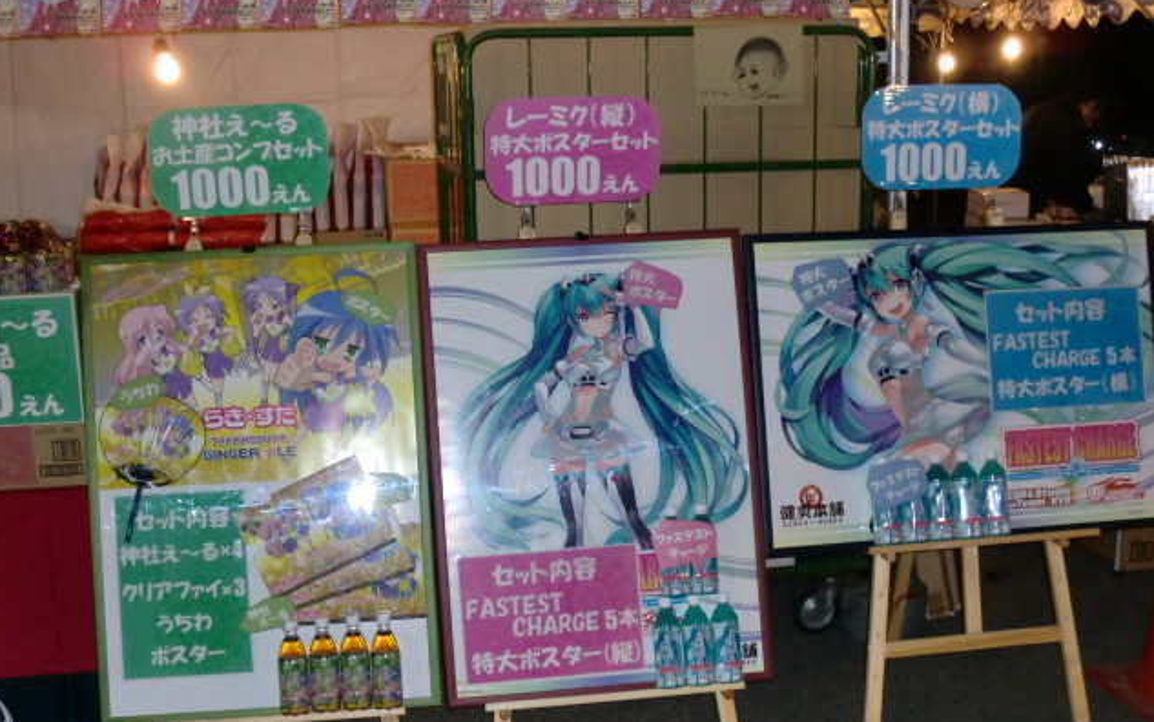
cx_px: 574
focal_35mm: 45
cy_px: 412
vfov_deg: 28.6
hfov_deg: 44.4
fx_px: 1416
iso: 400
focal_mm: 7.7
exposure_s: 1/40
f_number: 3.4
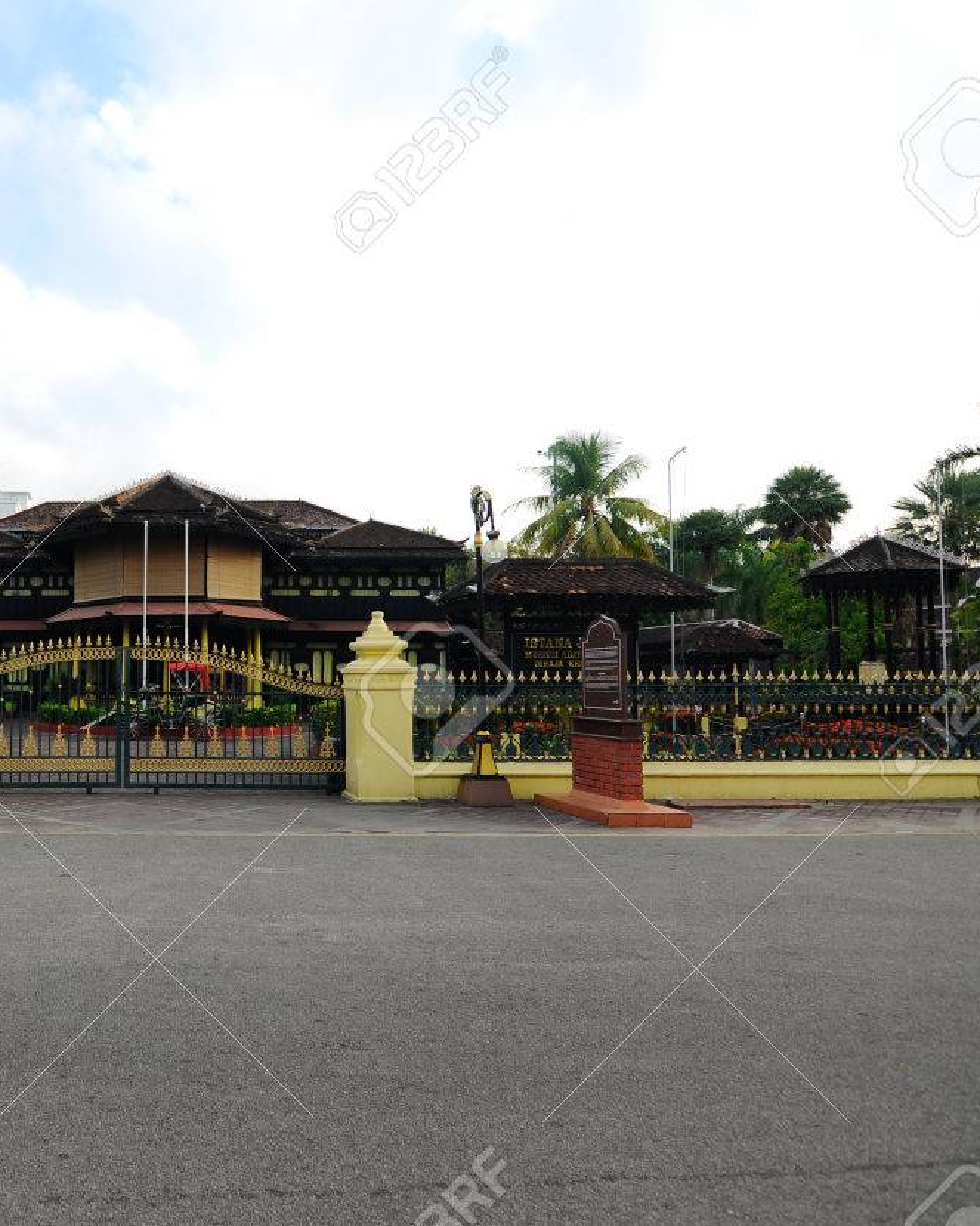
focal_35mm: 25
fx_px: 920
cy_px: 637
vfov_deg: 67.3
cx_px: 154
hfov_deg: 51.4
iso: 100
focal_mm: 11.5
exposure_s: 1/200
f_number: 3.5
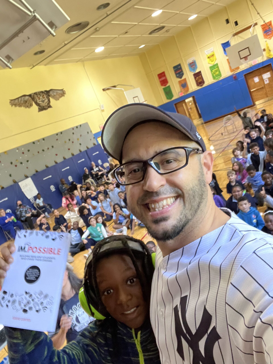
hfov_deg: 46.8
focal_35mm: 30
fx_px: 315
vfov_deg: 60.0
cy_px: 182
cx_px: 136
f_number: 2.2
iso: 640
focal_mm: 2.71
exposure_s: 1/17
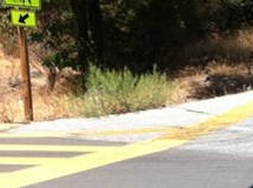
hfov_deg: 11.5
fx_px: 1217
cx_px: -102
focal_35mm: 167
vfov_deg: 8.6
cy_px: -124
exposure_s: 1/638
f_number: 2.8
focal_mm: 3.85
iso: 80
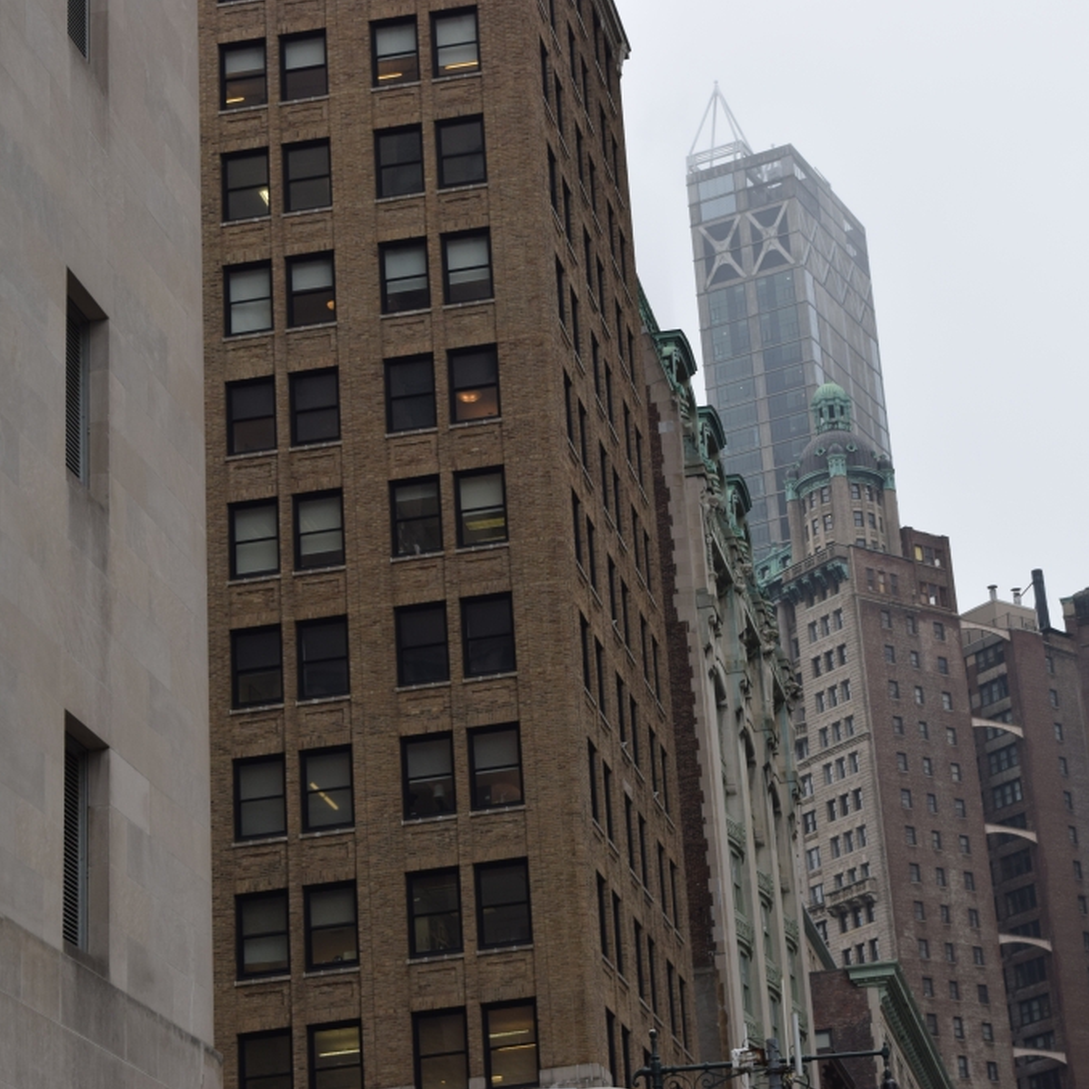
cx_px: 776
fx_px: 2741
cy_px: 546
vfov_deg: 22.5
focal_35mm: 77
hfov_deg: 22.3
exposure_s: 1/250
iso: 280
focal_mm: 40
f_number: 8
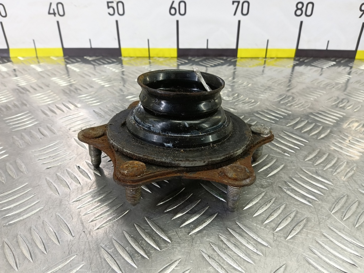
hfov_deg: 73.9
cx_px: 182
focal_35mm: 23
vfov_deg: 58.9
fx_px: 242
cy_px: 136
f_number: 1.6
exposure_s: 1/50
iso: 149
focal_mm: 4.11
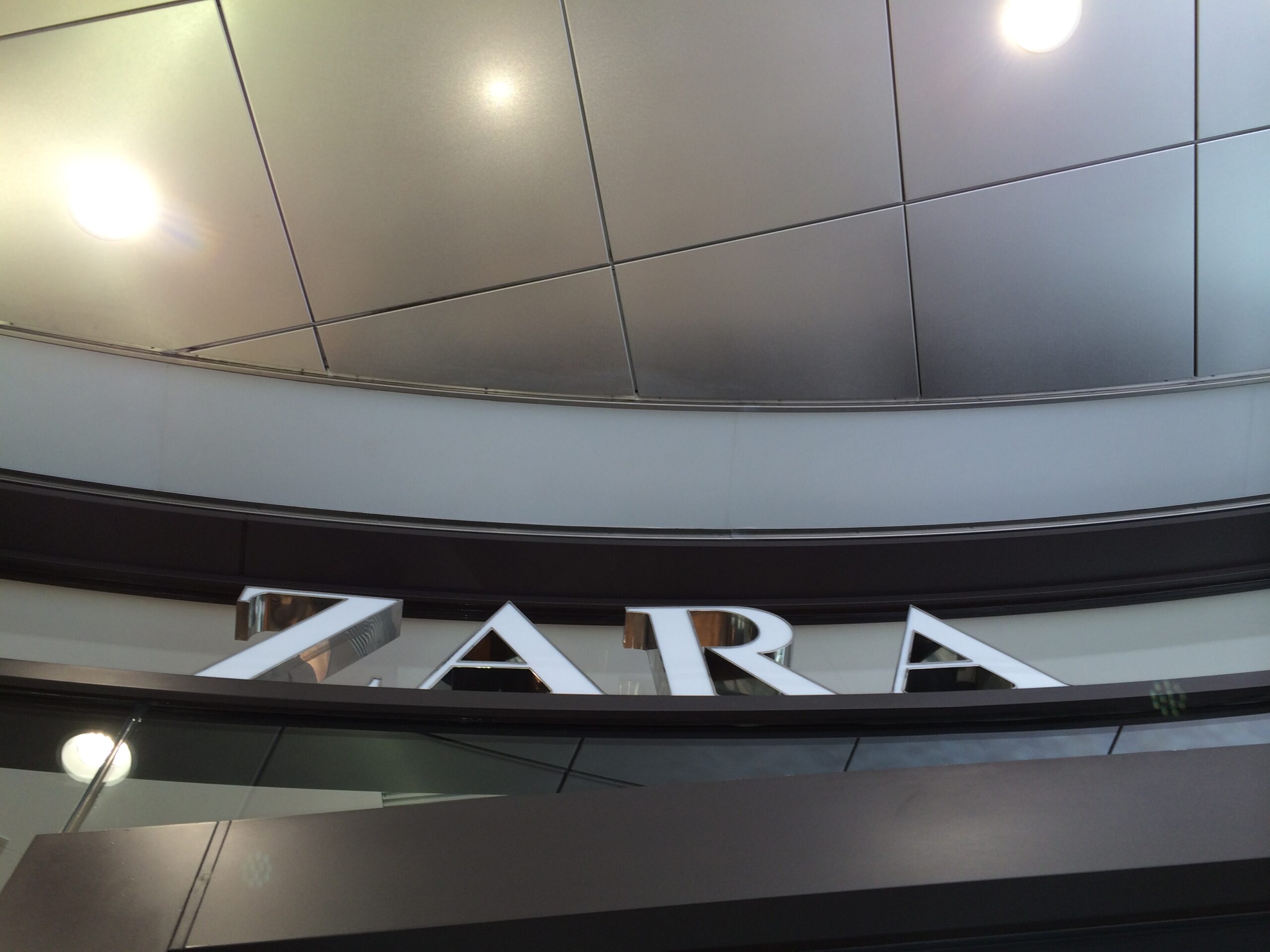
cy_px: 476
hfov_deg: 60.0
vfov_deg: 46.8
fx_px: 1101
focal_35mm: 30
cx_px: 635
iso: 32
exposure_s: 1/32
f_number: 2.2
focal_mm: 4.12
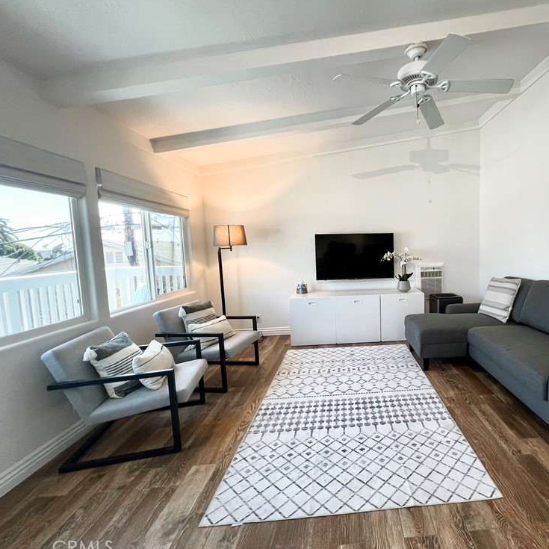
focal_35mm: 16
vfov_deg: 87.4
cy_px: 271
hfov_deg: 84.4
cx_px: 366
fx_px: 287
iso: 160
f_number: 1.8
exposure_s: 1/60
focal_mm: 1.57
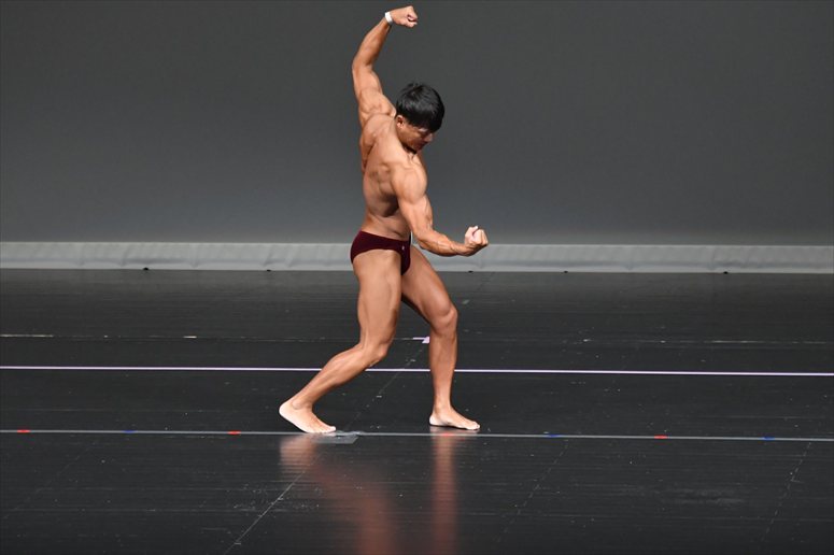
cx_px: 417
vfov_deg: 4.6
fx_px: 6947
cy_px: 278
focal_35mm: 300
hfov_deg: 6.9
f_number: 5.6
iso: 4000
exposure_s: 1/400
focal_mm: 200
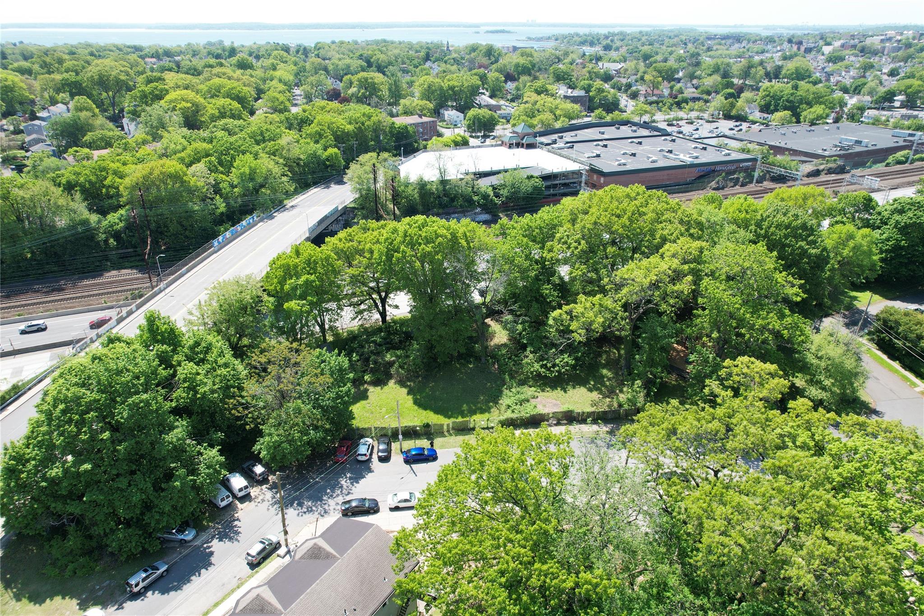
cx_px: 462
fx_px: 565
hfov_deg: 78.6
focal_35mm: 22
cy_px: 308
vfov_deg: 57.2
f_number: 2.8
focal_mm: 8.38
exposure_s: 1/1000
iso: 160
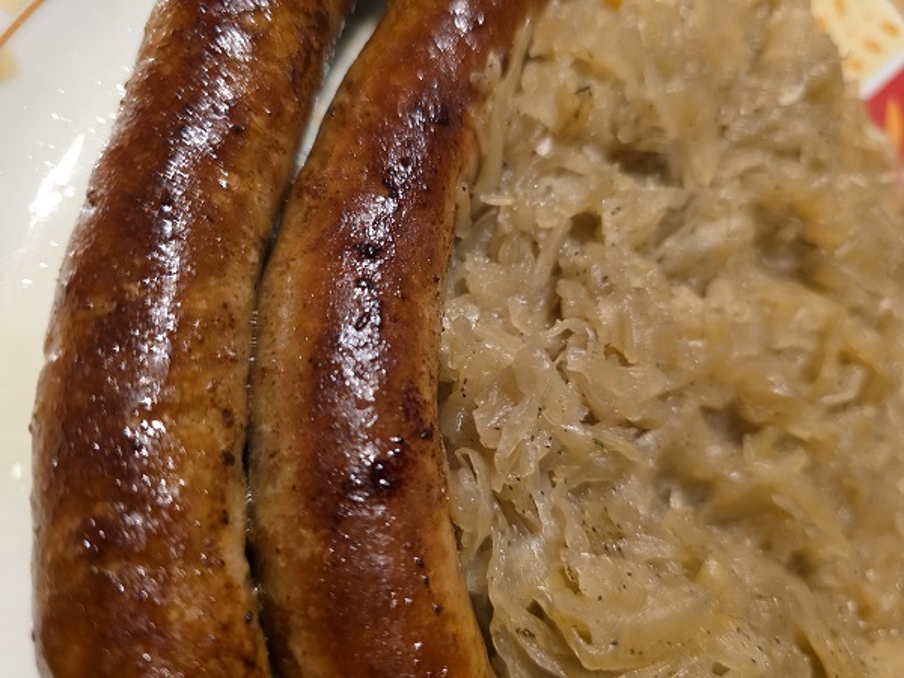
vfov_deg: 58.9
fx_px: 601
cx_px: 452
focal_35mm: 23
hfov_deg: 73.9
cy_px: 339
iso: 400
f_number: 1.7
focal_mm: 6.3
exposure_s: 1/52
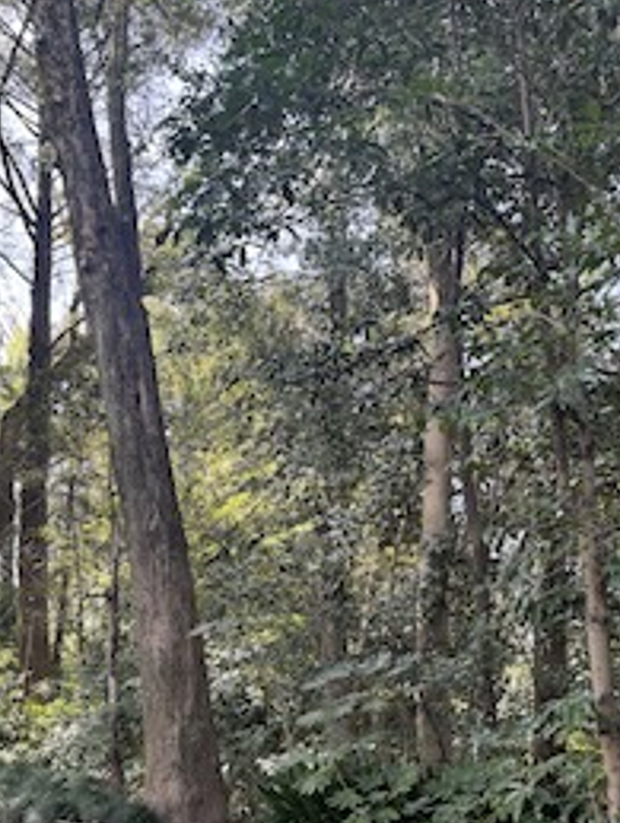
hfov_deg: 38.7
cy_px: 537
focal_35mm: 37
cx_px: 343
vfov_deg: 49.4
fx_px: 881
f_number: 1.78
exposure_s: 1/145
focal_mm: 6.76
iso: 100
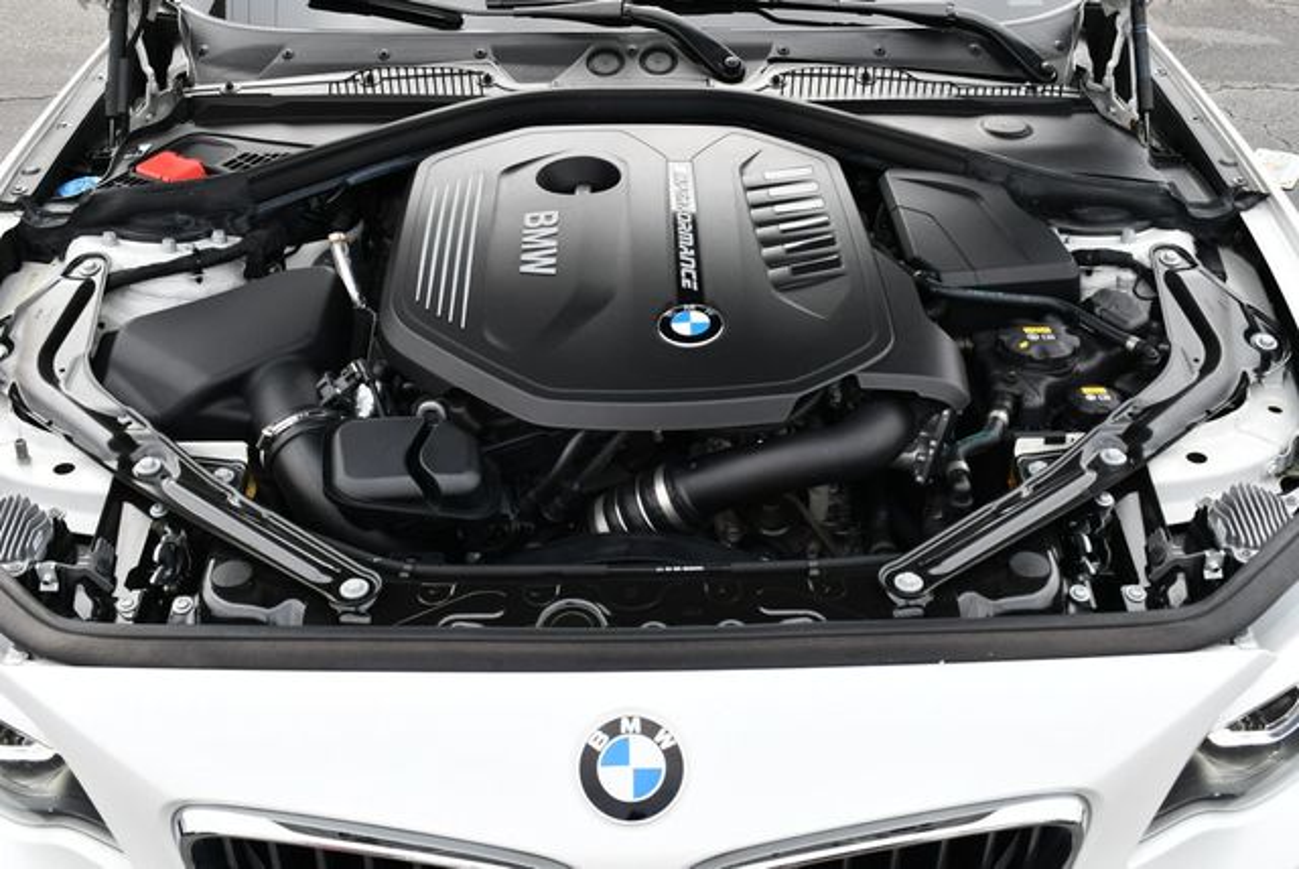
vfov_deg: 36.9
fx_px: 1300
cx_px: 650
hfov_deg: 53.1
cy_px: 434
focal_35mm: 36
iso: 200
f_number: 7.1
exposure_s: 1/250
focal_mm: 18
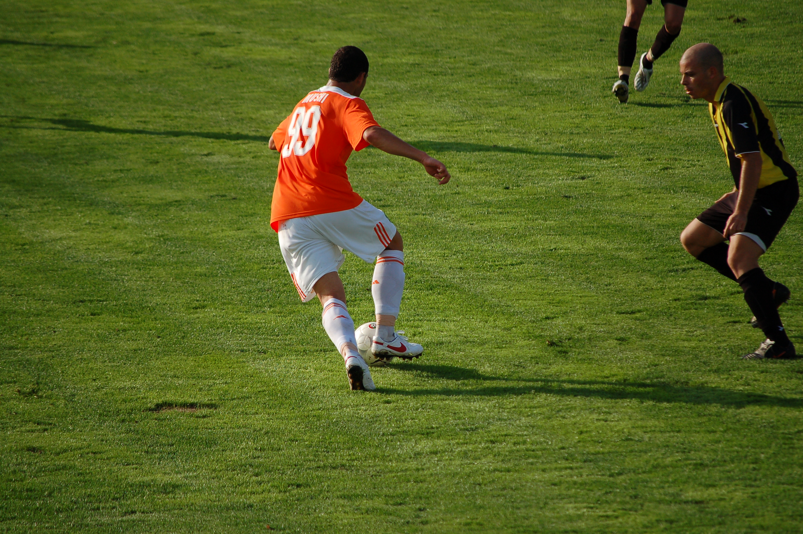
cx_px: 402
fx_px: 6686
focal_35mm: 300
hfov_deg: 6.9
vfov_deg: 4.6
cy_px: 267
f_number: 5.6
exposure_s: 1/1000
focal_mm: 200
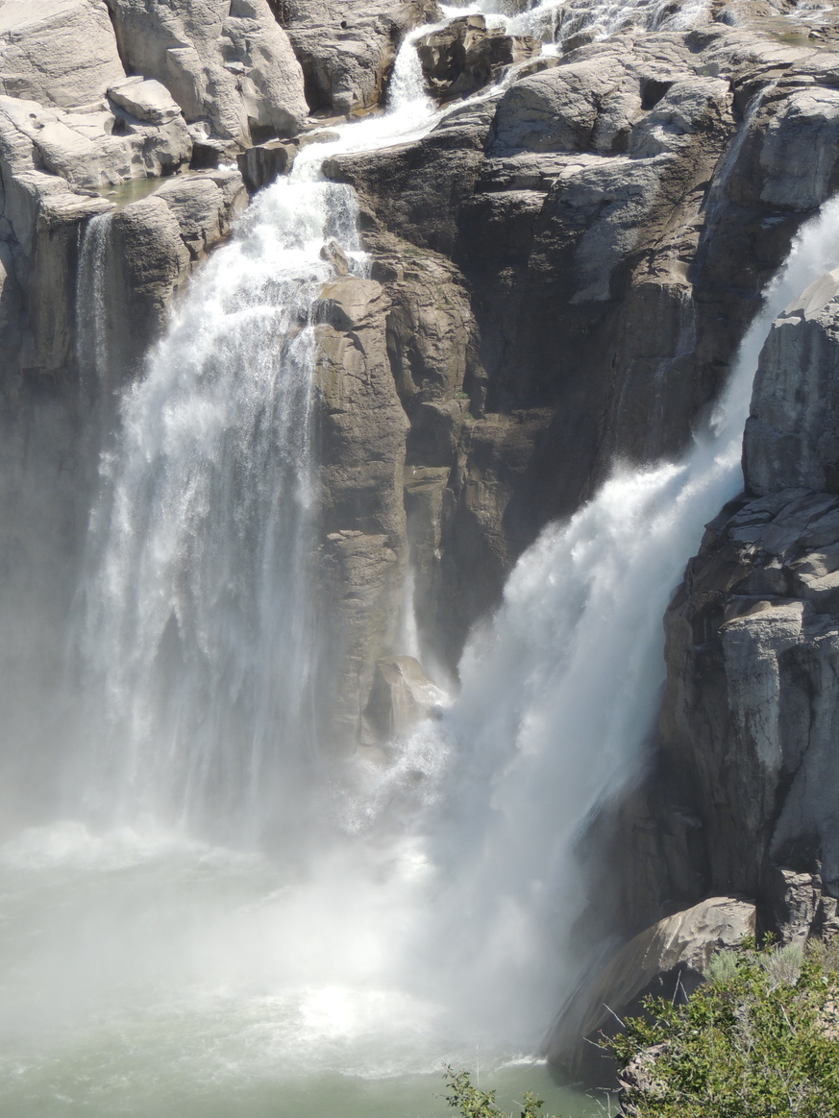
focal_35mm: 110
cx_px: 457
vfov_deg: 17.9
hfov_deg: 13.5
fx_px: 3555
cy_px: 549
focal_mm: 17.8
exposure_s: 1/640
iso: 100
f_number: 4.1
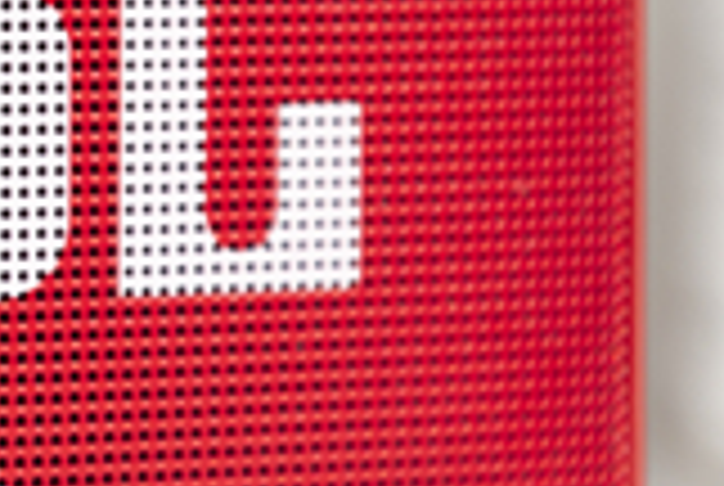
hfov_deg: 4.3
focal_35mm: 474
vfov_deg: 2.9
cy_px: -90
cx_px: -279
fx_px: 9550
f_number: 4.5
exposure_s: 1/125
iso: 100
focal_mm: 85
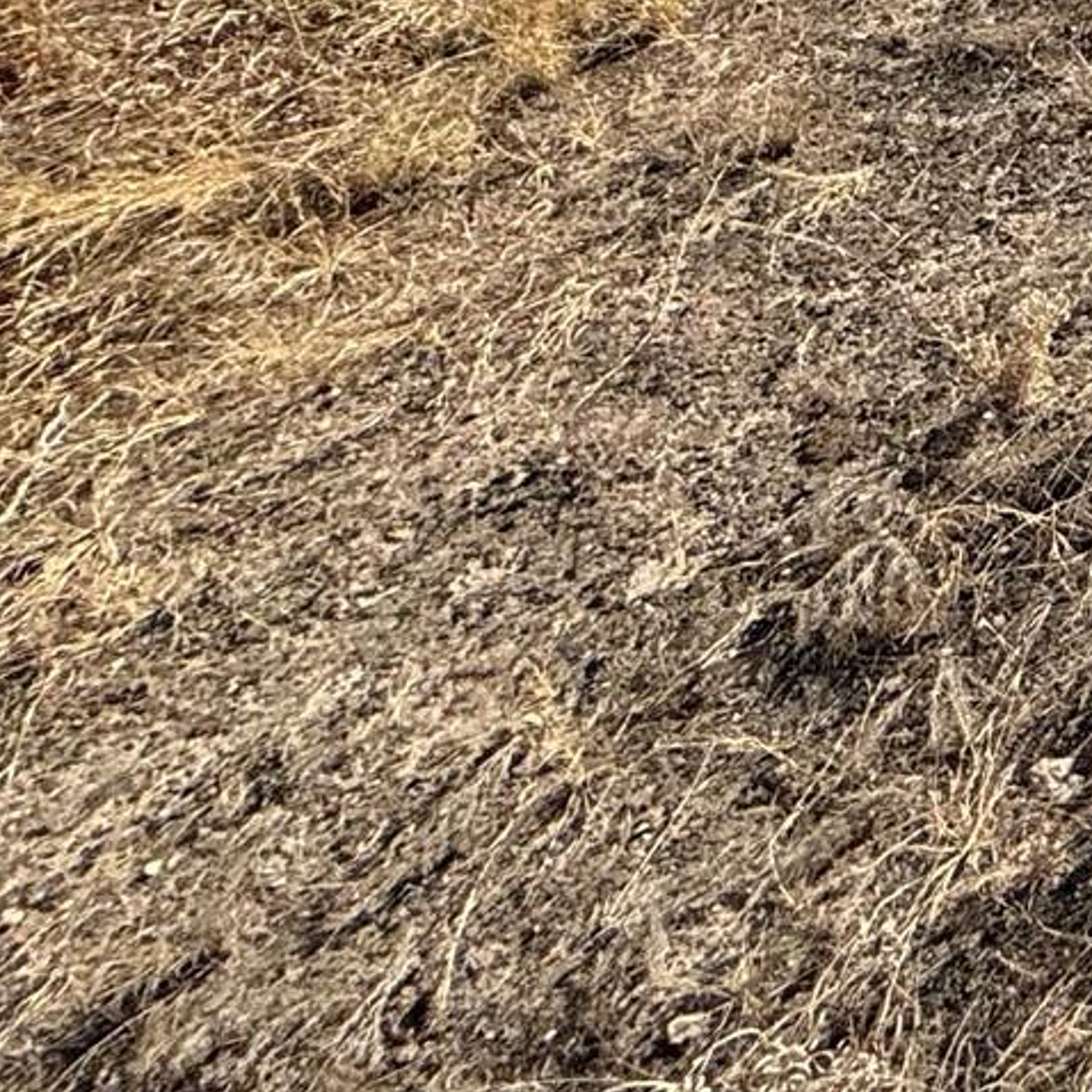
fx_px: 1892
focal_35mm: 53
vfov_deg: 23.6
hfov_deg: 19.1
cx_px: 2184
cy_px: -658
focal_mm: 2.22
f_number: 2.2
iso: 64
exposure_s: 1/1961
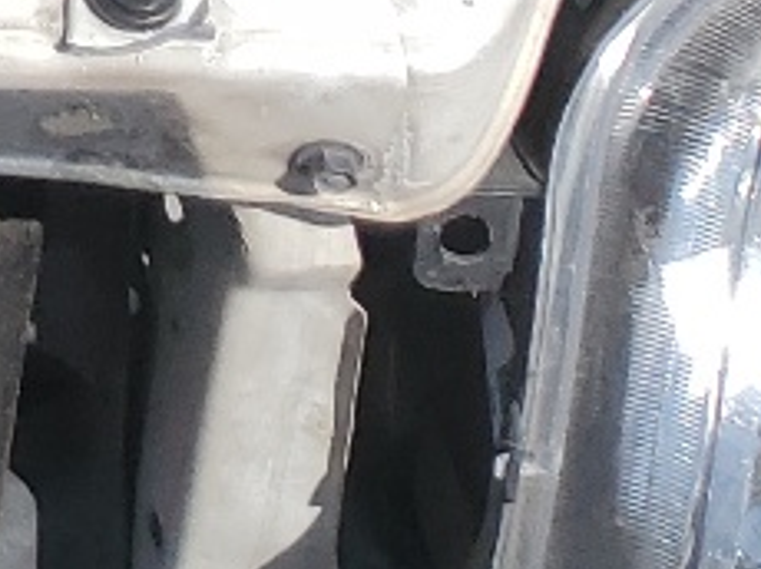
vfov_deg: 6.9
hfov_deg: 9.0
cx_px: -1466
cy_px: -1403
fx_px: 3975
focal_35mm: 181
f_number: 1.5
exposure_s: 1/3333
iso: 50
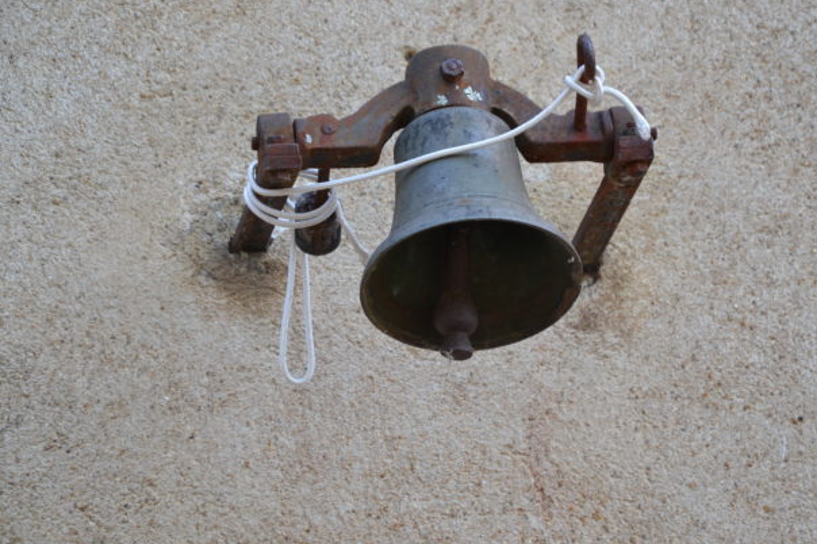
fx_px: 4141
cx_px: 441
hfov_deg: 11.3
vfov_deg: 7.5
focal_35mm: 183
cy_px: 254
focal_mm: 105
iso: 400
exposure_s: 1/160
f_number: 5.6
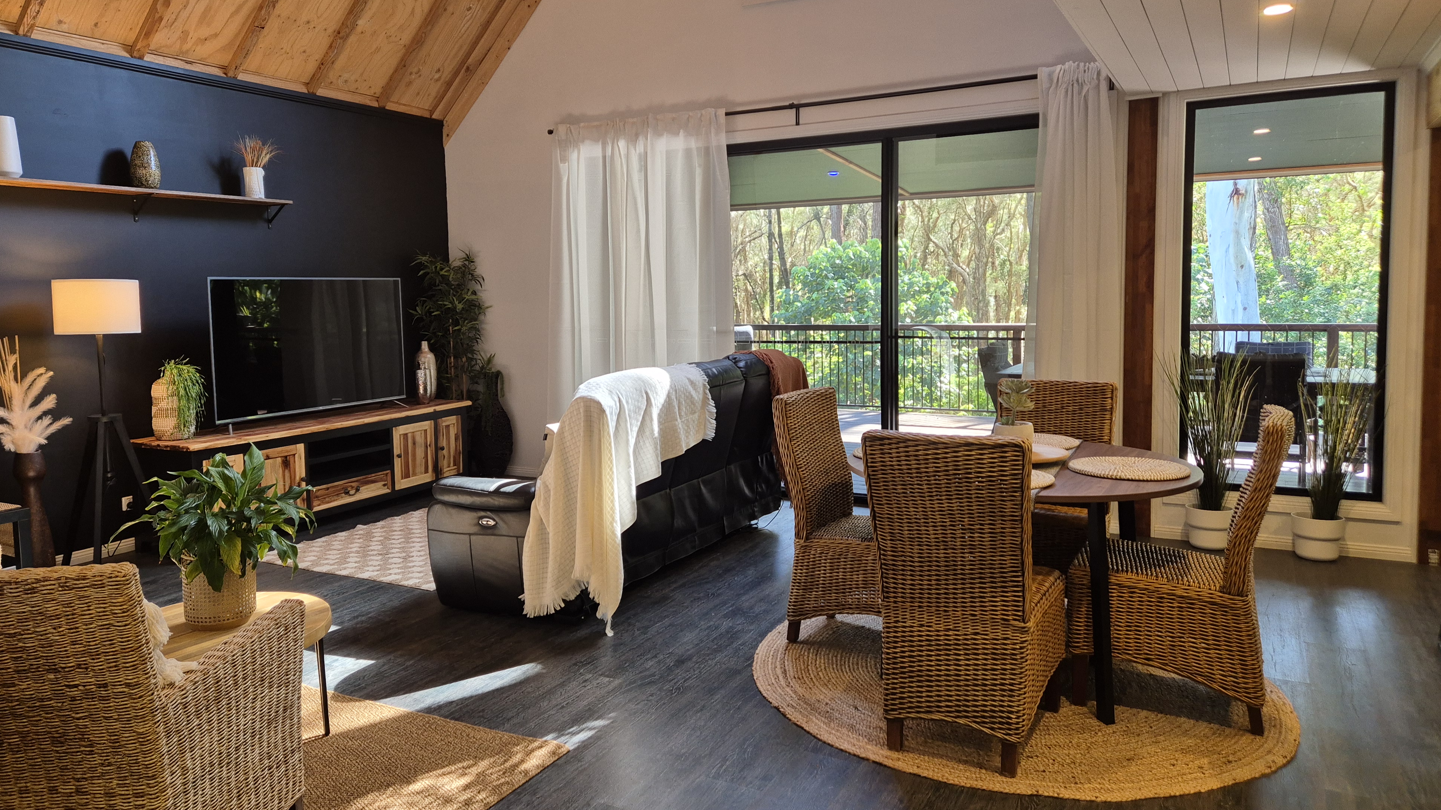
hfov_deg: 71.9
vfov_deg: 44.3
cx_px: 697
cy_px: 365
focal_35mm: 26
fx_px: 993
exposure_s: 1/100
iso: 160
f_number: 1.8
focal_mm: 5.4
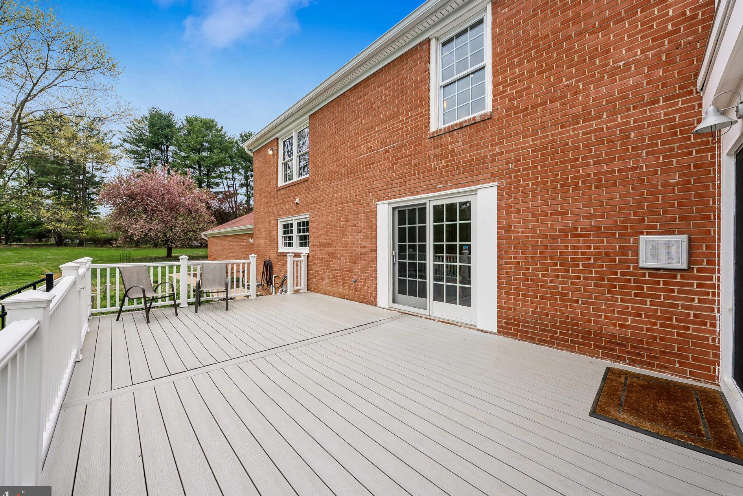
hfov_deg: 108.3
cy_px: 246
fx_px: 268
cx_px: 367
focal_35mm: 13
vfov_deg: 85.5
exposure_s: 1/100
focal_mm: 12
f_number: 7.1
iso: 80
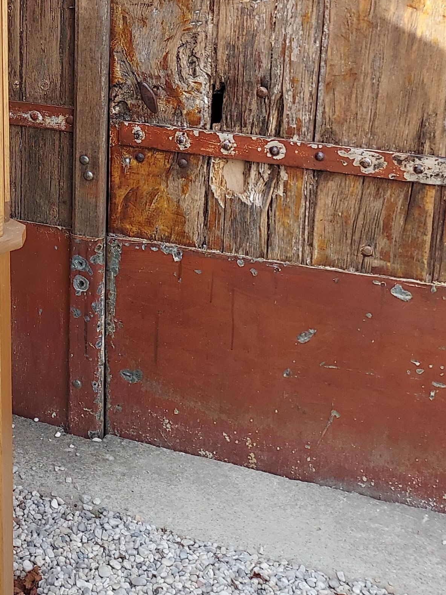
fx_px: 1048
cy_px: 52
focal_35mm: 61
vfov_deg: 30.2
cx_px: -63
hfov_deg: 22.5
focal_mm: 4.6
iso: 40
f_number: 1.8
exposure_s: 1/156
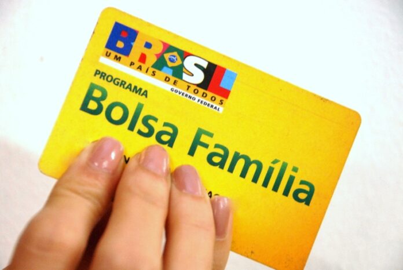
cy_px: 135
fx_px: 1513
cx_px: 202
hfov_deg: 15.2
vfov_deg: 10.2
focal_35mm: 135
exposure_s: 1/50
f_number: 5.6
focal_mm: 90
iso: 640
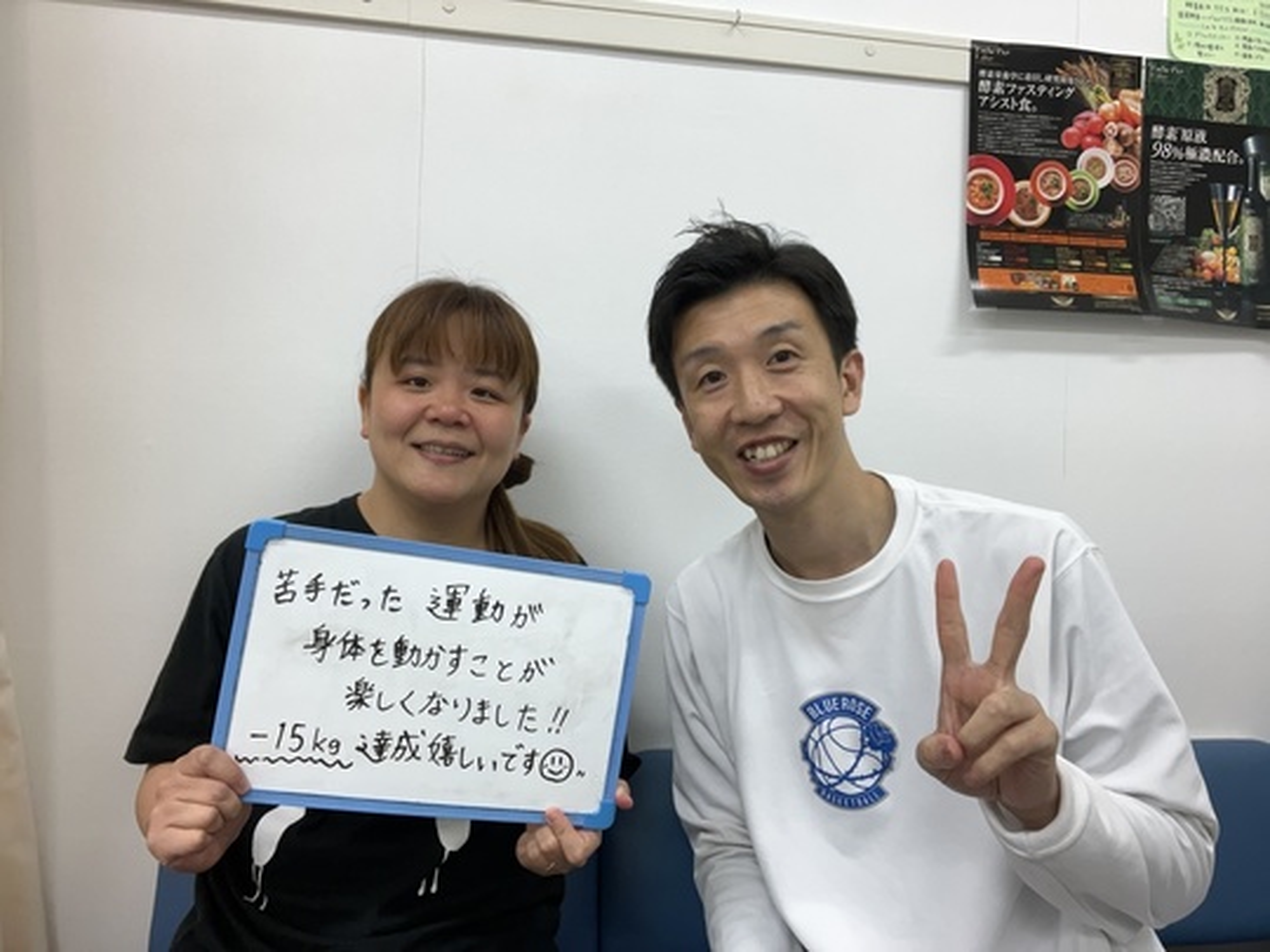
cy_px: 476
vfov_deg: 58.9
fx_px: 844
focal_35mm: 23
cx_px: 635
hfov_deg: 73.9
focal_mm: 2.71
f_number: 2.2
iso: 100
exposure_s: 1/50
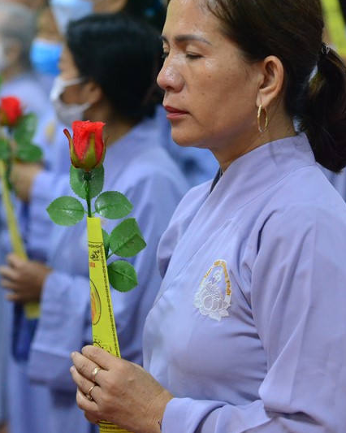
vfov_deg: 16.0
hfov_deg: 12.8
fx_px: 1537
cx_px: 173
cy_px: 201
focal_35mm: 120
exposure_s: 1/160
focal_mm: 70
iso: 4000
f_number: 2.8
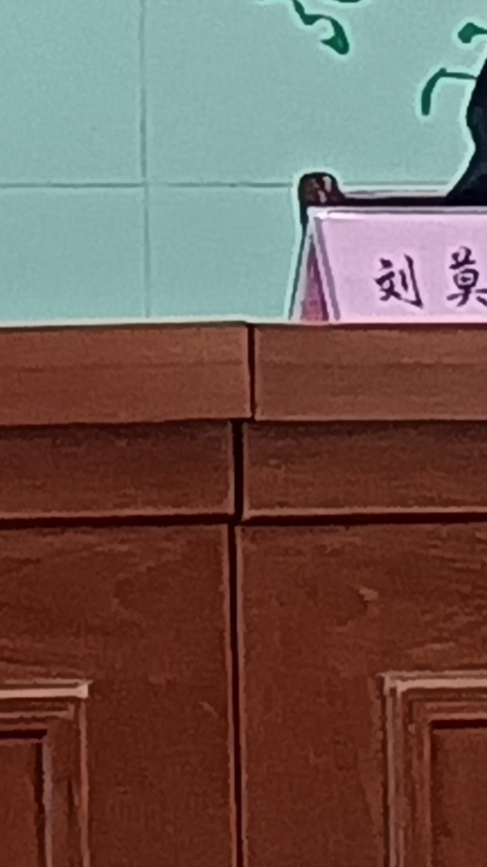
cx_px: -950
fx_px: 6824
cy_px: -537
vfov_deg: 7.1
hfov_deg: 4.0
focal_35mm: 297
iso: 529
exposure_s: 1/33.3
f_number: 1.8
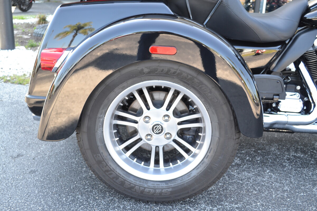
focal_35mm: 39
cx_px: 158
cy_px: 106
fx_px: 343
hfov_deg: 49.6
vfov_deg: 34.2
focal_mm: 26
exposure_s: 1/100
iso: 400
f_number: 5
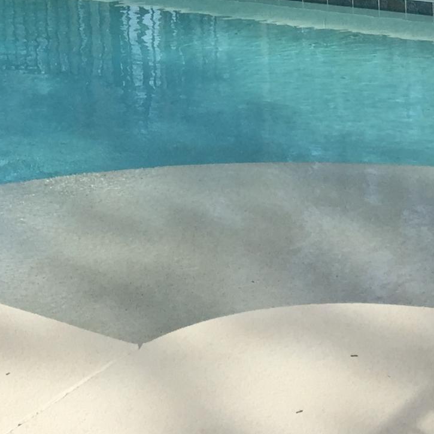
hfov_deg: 15.8
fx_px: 1504
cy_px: -163
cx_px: -84
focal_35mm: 106
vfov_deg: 15.5
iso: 32
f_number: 2.2
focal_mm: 4.15
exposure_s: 1/1464
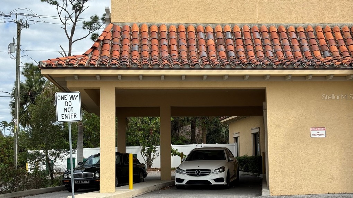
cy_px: 97
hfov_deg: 36.6
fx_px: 533
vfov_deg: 21.1
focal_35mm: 57
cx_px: 177
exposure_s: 1/2288
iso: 40
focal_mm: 5.96
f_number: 1.6
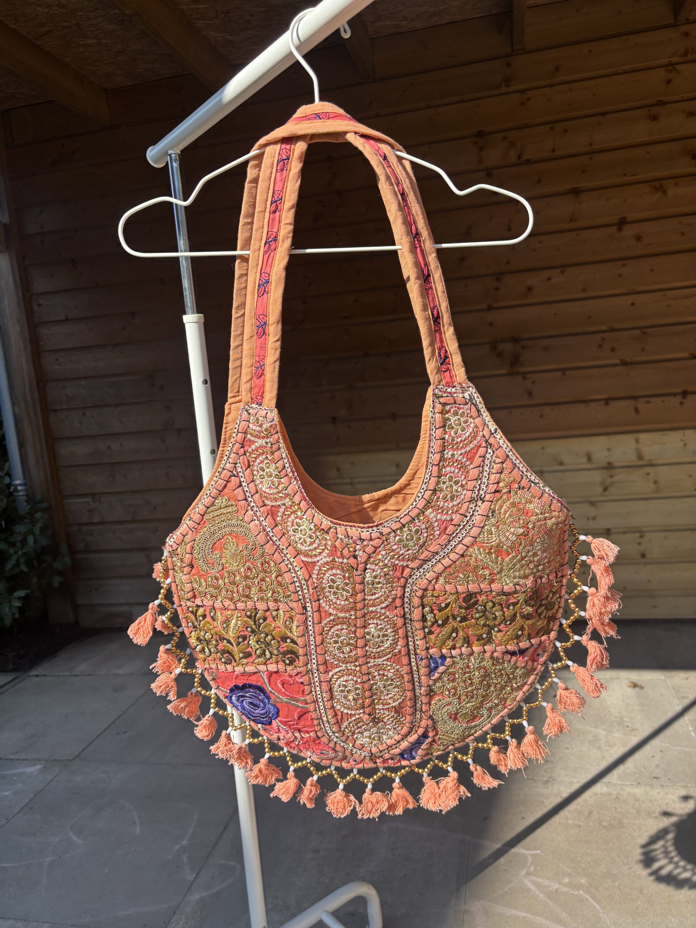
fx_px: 697
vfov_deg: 67.3
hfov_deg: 53.1
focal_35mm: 26
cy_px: 464
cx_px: 348
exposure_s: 1/2342
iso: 50
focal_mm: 5.96
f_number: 1.6
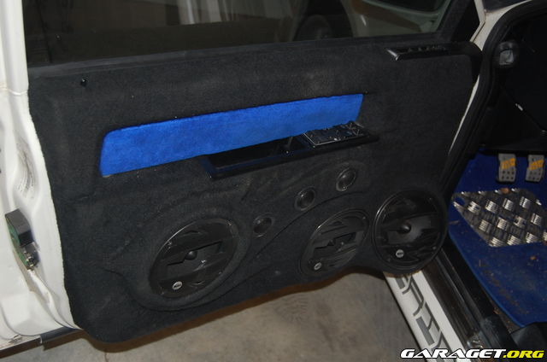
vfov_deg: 28.0
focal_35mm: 48
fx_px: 728
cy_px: 181
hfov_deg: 41.2
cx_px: 274
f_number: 4.5
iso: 400
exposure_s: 1/60
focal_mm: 32
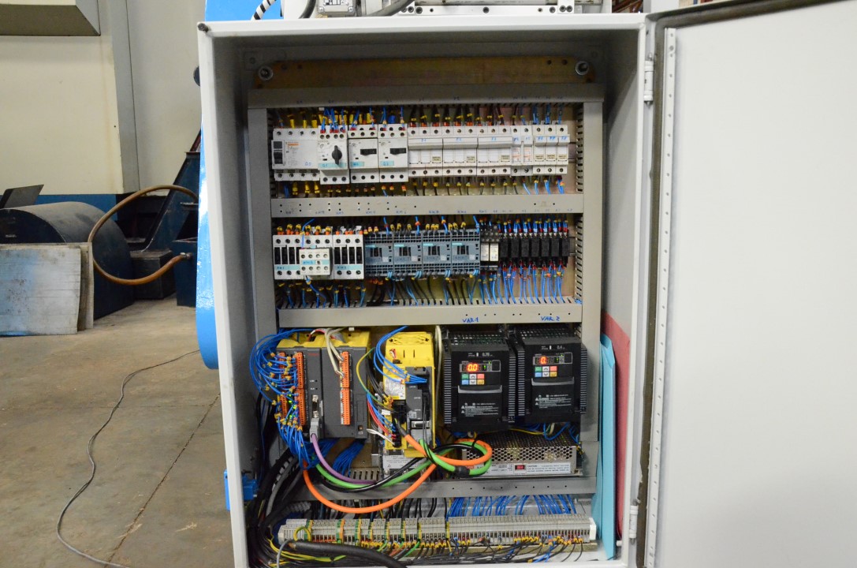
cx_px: 428
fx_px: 784
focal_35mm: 33
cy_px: 284
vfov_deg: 39.8
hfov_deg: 57.3
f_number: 6.3
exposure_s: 1/160
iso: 6400
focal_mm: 22
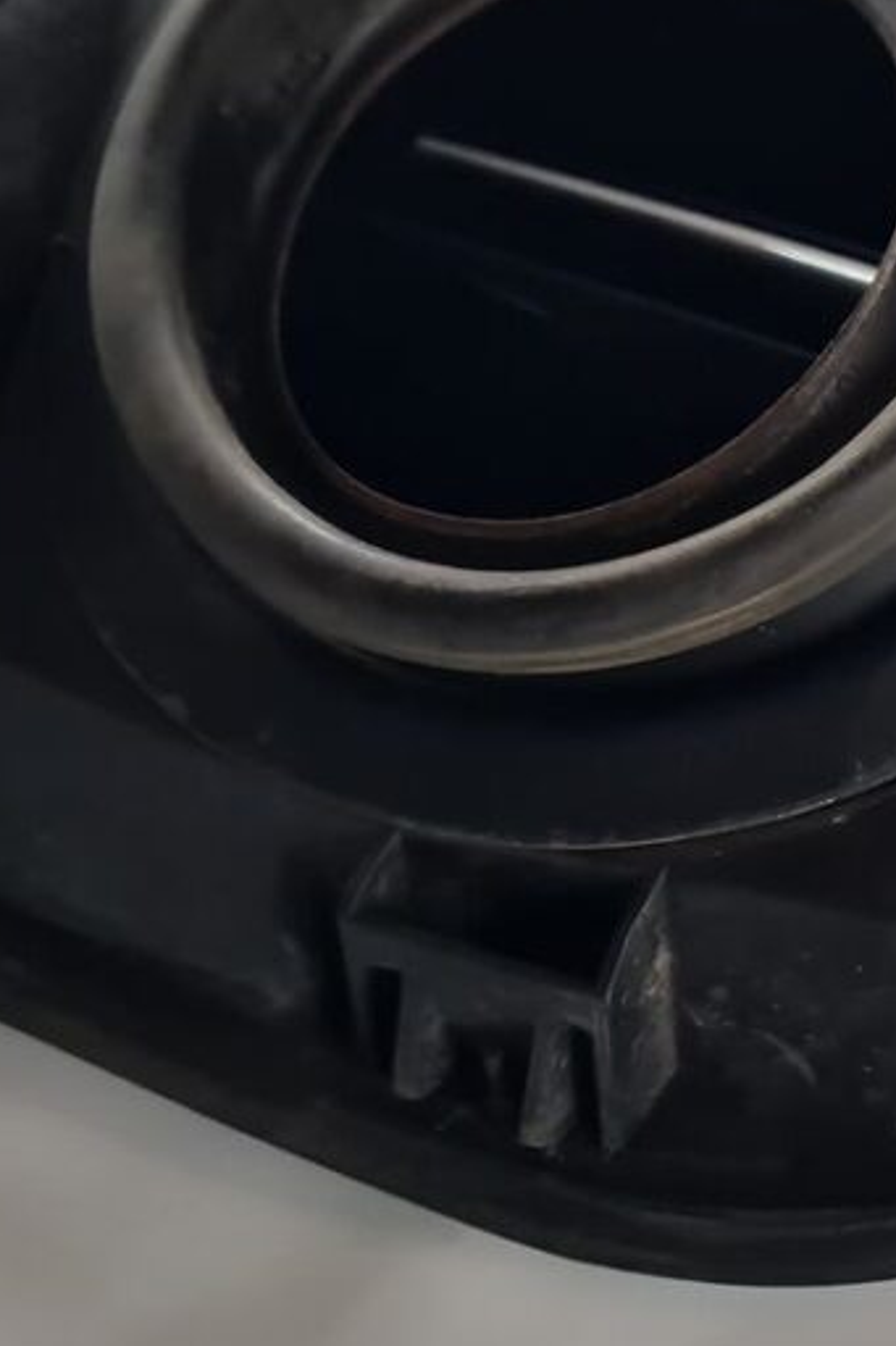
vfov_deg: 27.3
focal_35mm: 74
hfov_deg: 17.9
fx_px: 2764
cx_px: 935
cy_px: 639
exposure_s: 1/50
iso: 320
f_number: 1.8
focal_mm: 5.4
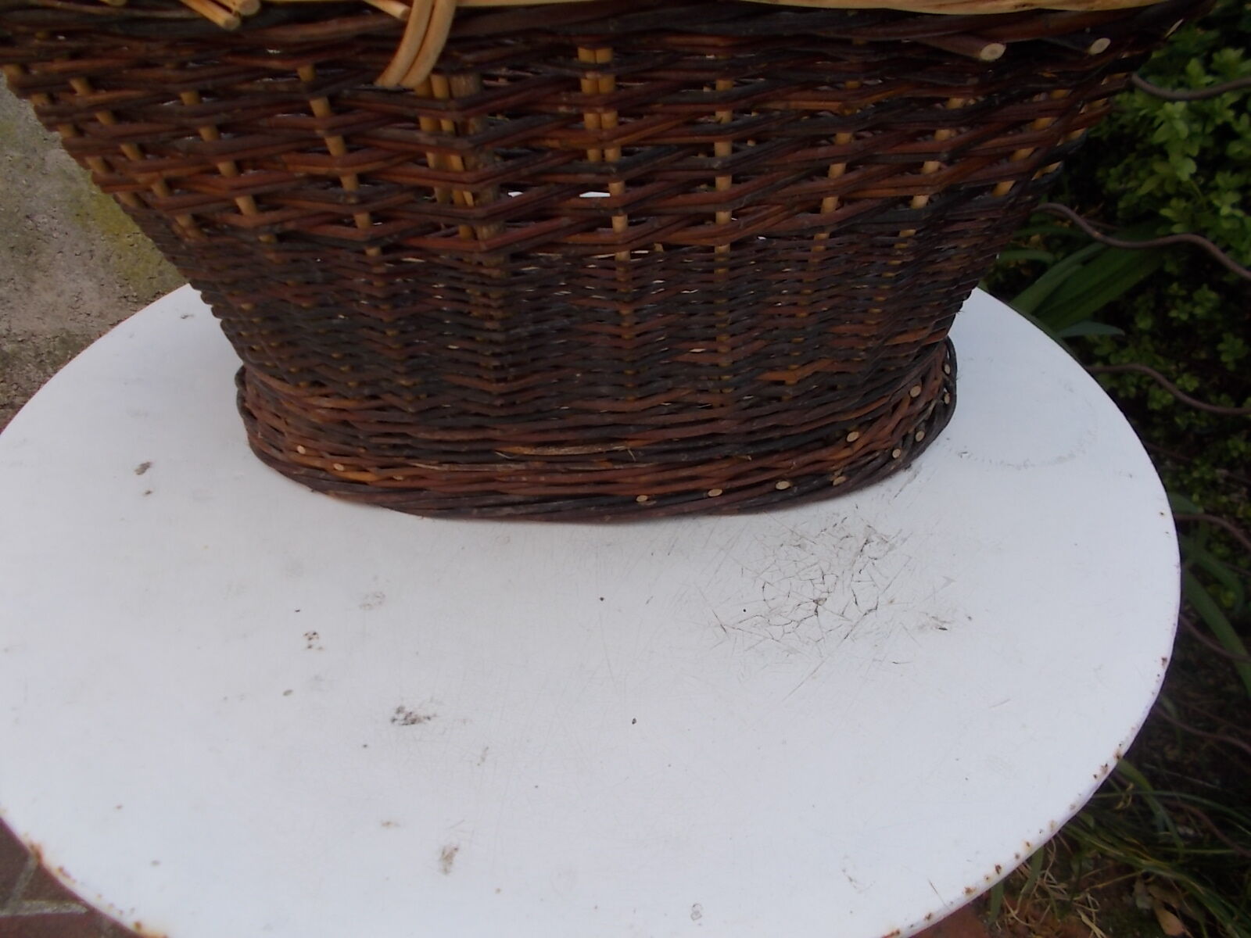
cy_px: 469
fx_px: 940
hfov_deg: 67.3
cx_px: 626
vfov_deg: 53.1
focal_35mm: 26
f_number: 3.2
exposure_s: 1/320
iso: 80
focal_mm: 4.6
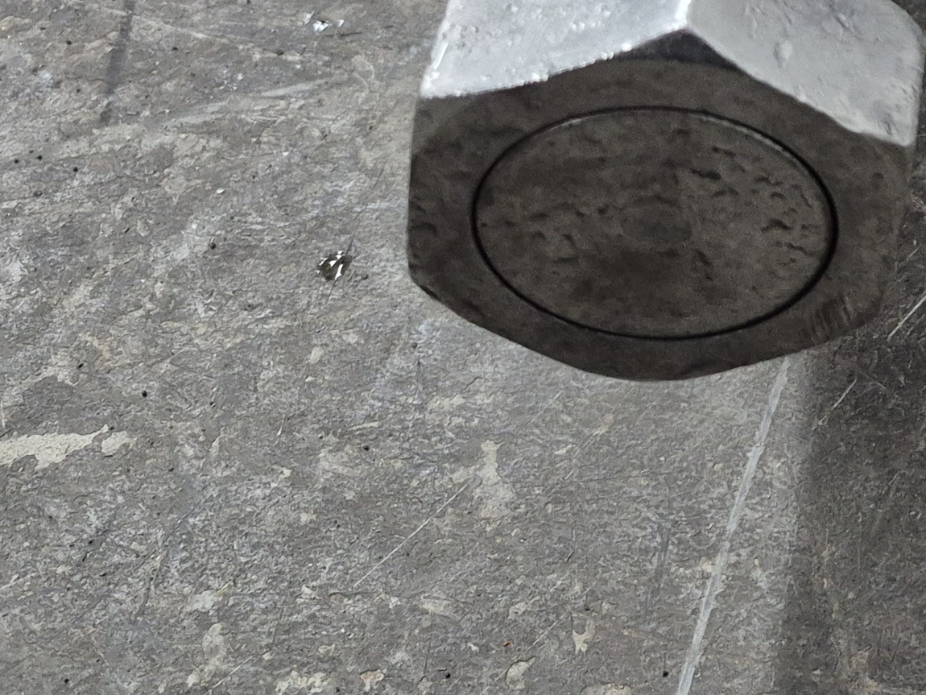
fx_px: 2140
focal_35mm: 80
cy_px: -359
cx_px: 1371
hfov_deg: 20.9
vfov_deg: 16.7
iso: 500
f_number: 1.8
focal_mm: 5.4
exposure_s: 1/120
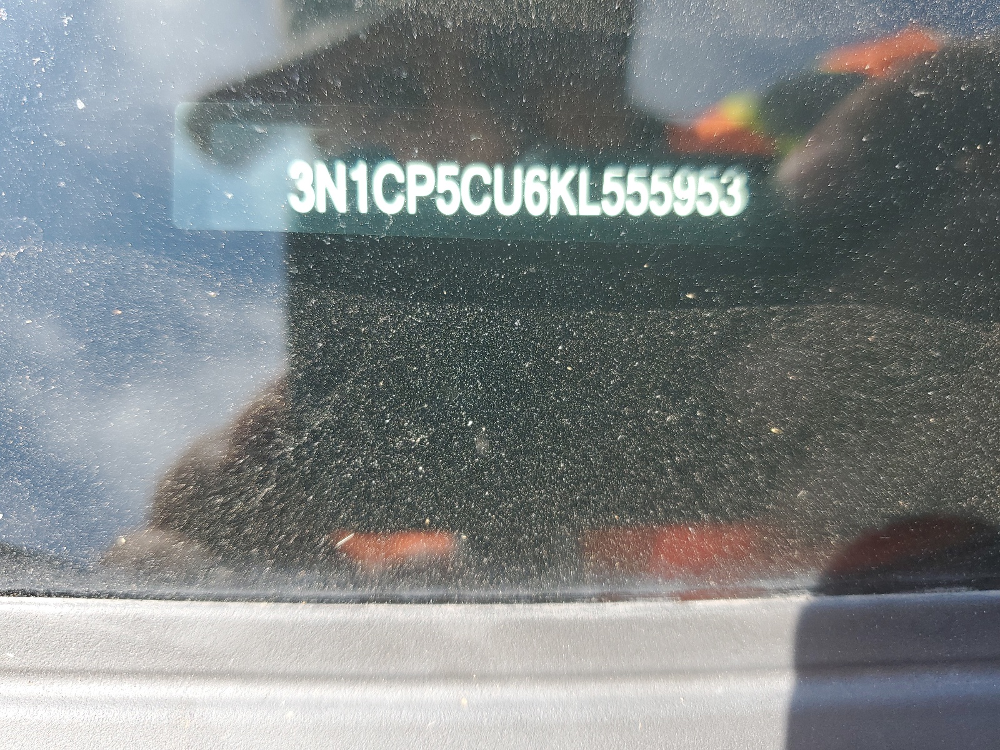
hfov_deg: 67.3
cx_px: 500
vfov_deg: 53.1
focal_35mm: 26
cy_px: 375
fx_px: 751
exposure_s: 1/500
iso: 50
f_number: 1.5
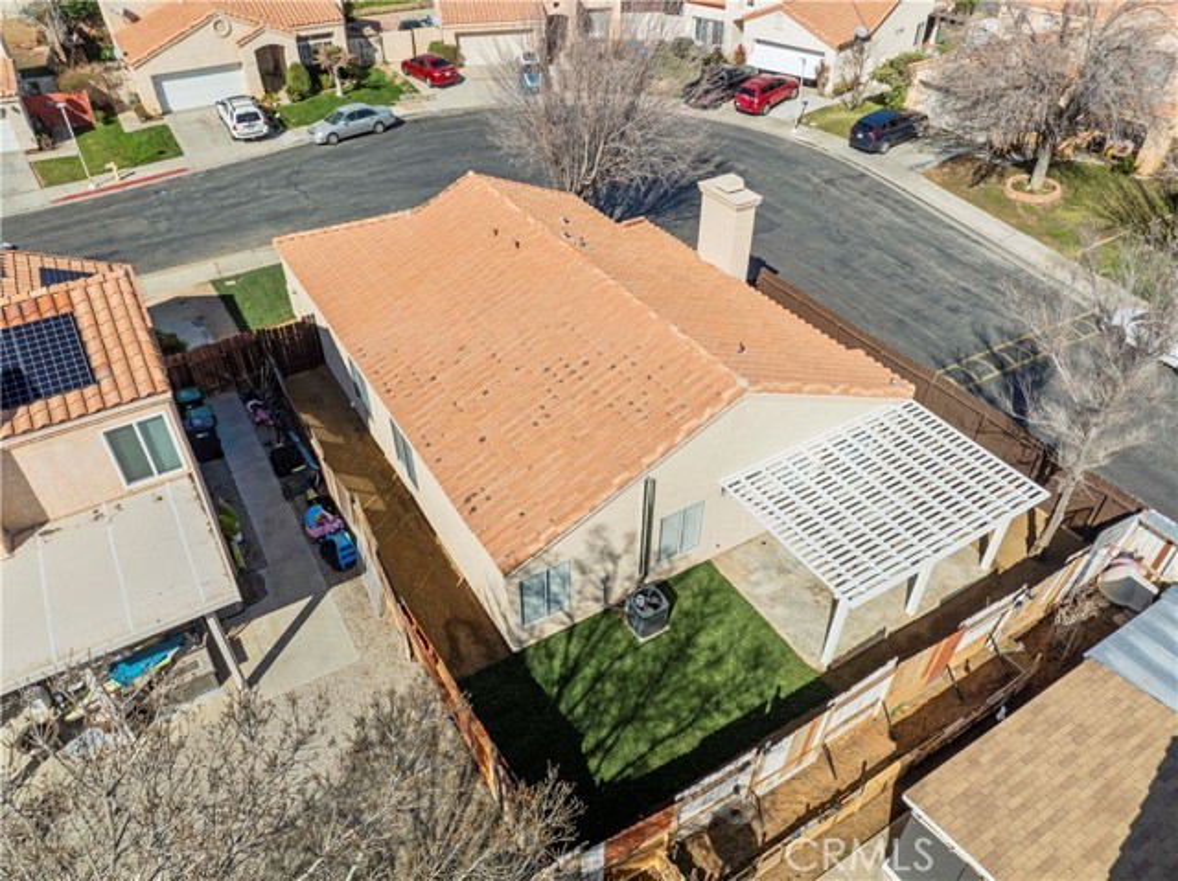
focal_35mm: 24
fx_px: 816
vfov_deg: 56.8
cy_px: 440
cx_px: 589
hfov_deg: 71.6
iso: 100
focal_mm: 12.29
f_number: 4.5
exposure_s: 1/1250
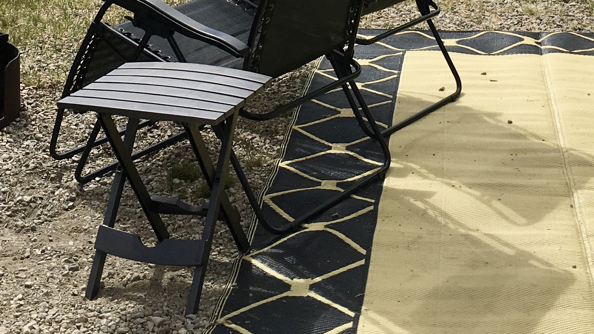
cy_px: -165
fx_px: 1229
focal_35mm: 78
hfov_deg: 27.2
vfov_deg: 14.5
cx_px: 311
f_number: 2.2
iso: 25
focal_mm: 4.15
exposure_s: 1/2653
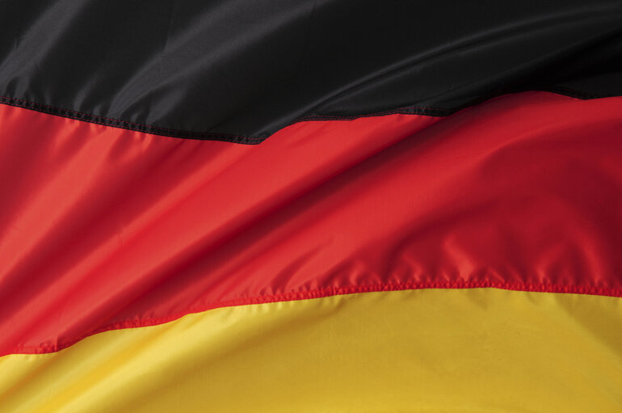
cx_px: 311
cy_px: 206
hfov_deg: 35.1
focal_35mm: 57
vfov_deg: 23.7
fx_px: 983
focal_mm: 38
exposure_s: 1/100
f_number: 9
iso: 200
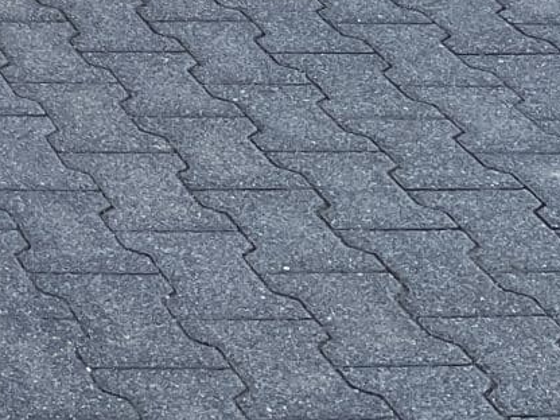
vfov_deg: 10.3
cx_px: -681
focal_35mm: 128
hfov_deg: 12.7
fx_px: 2071
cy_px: -526
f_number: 1.6
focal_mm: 5.1
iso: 50
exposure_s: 1/761
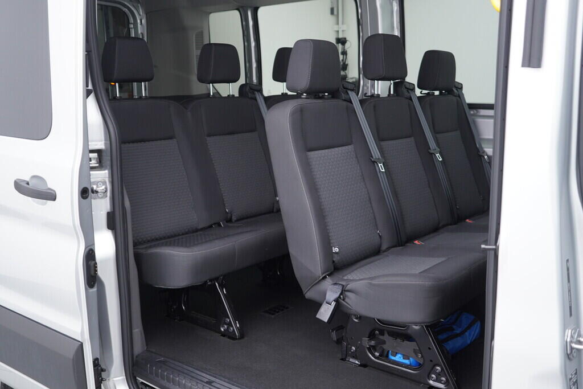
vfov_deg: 36.9
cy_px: 194
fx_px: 583
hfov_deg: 53.1
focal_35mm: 36
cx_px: 292
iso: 200
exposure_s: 1/40
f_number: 2.8
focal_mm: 24
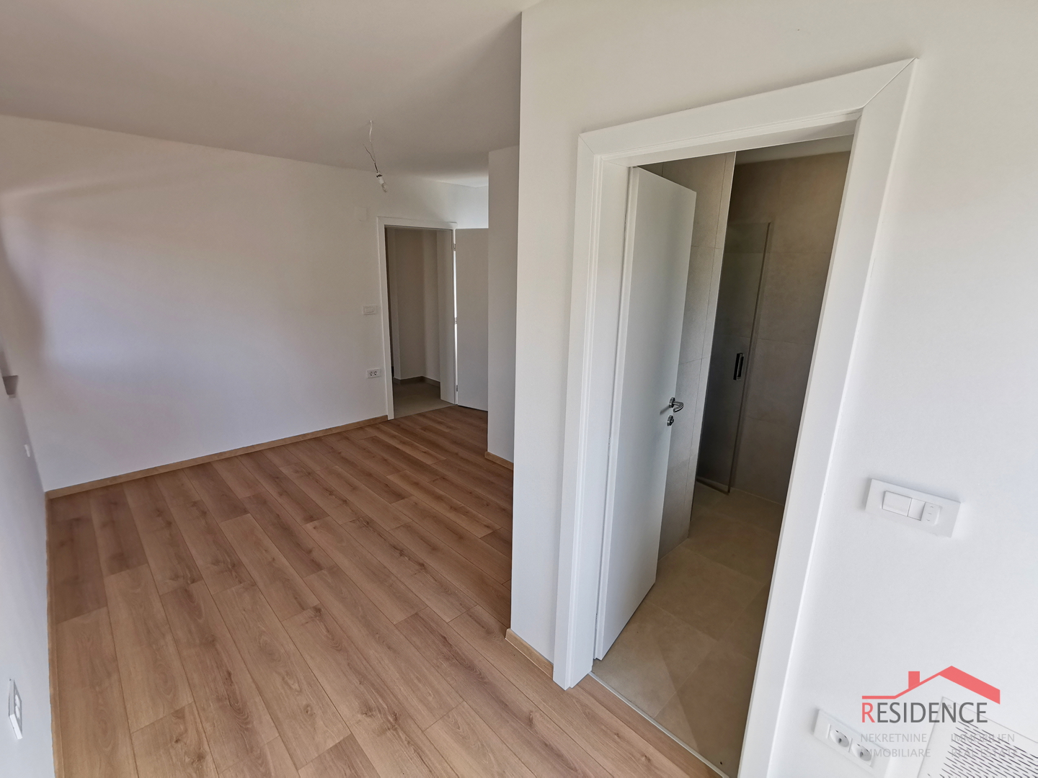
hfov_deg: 94.5
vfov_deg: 78.1
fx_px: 480
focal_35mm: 16
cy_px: 389
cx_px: 519
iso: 125
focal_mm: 2.35
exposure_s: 1/120
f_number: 2.2
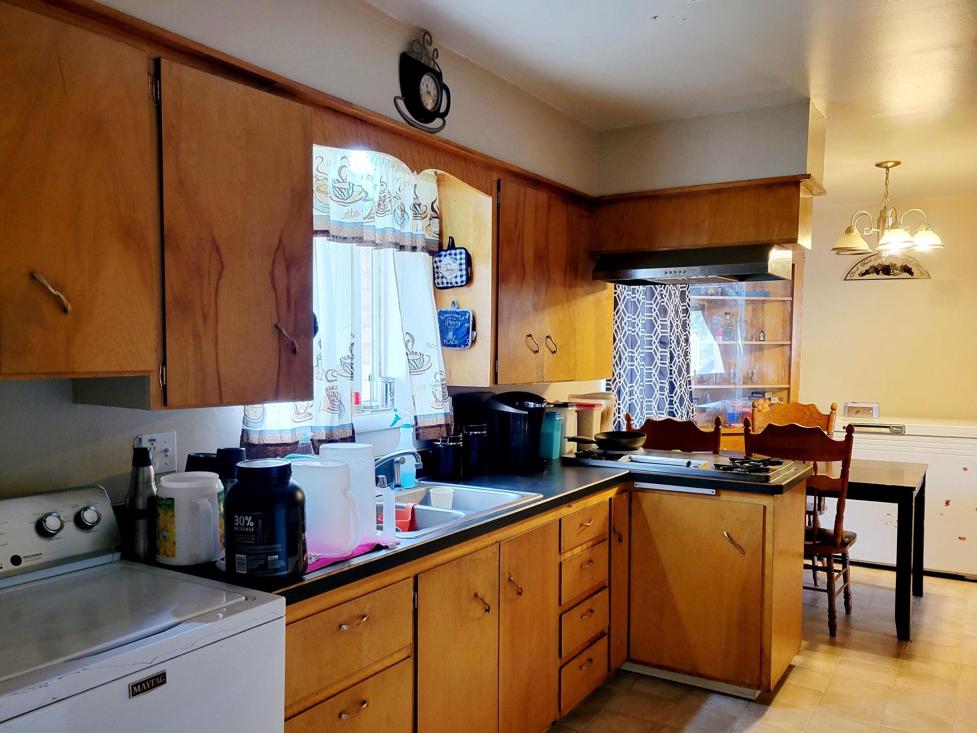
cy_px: 408
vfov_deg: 46.7
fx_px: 847
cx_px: 458
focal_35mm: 30
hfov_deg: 59.9
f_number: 1.8
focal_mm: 5.4
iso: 200
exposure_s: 1/40
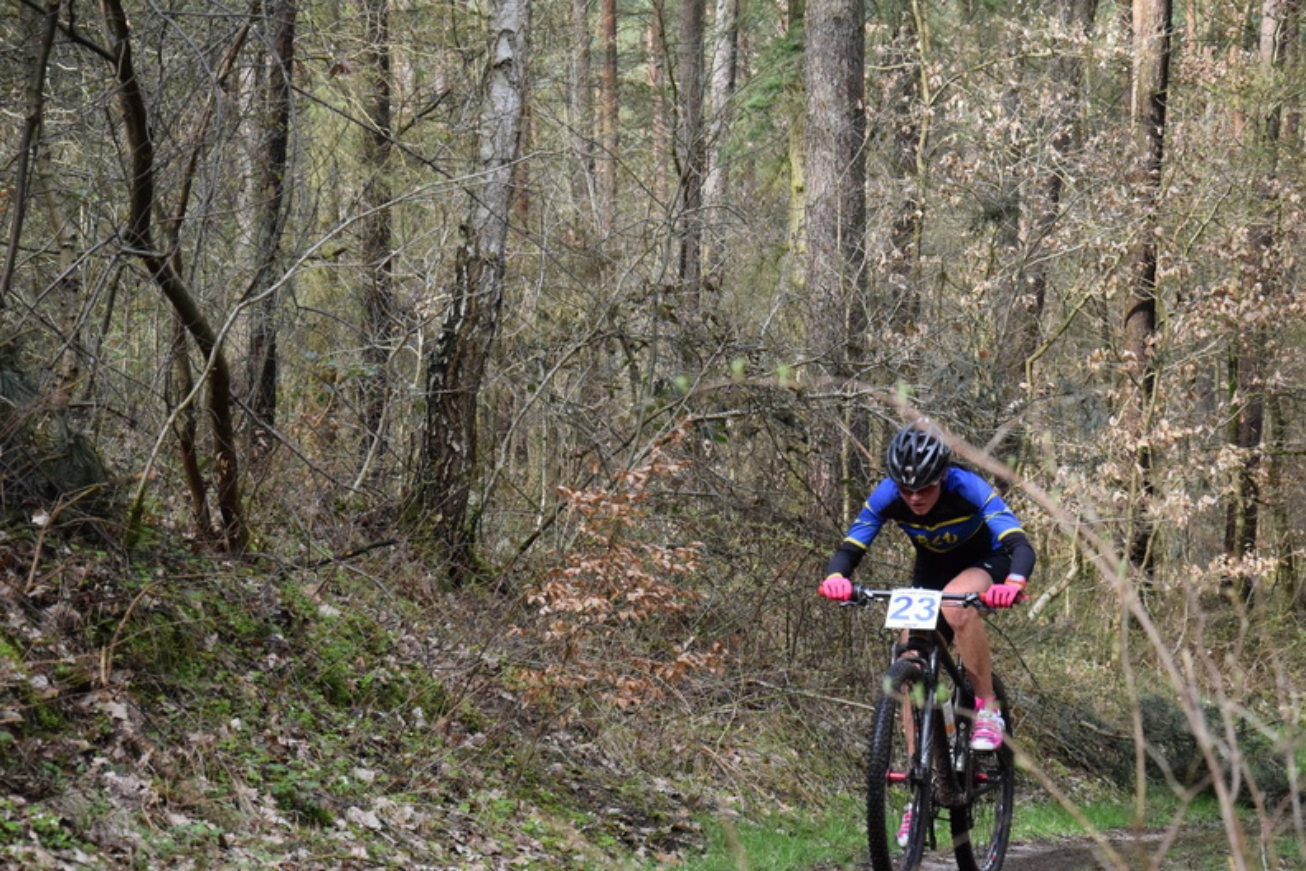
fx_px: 3809
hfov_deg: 19.5
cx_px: 653
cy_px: 436
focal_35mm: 105
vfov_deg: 13.0
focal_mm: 70
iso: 4000
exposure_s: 1/2000
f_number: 7.1
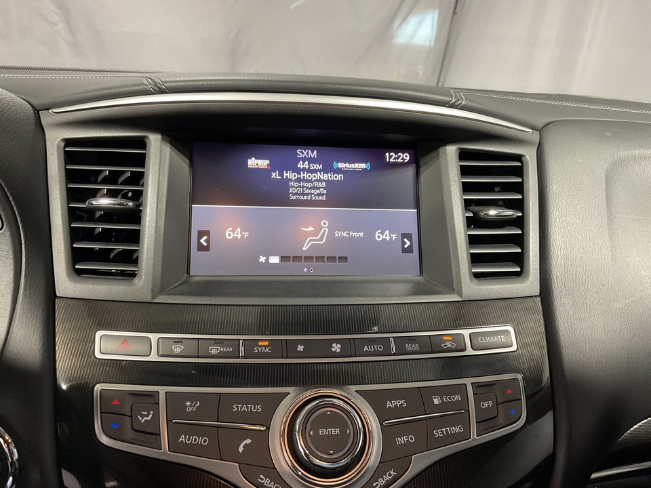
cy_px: 244
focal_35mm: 29
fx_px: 545
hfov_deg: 61.7
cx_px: 326
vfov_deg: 48.2
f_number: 1.8
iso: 100
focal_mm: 3
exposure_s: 1/50
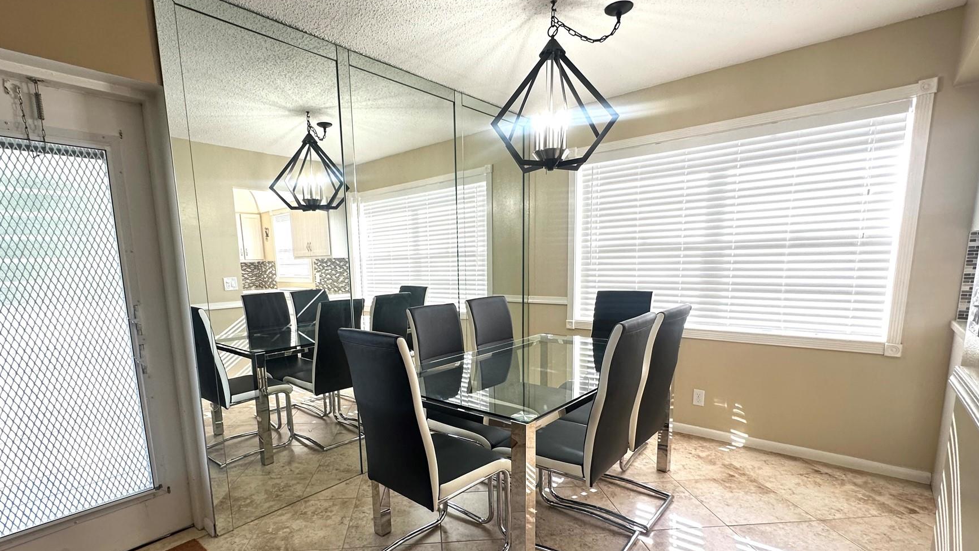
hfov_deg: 92.4
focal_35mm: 18
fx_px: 467
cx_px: 447
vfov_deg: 60.4
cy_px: 336
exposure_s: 1/120
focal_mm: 2.22
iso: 160
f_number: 2.2
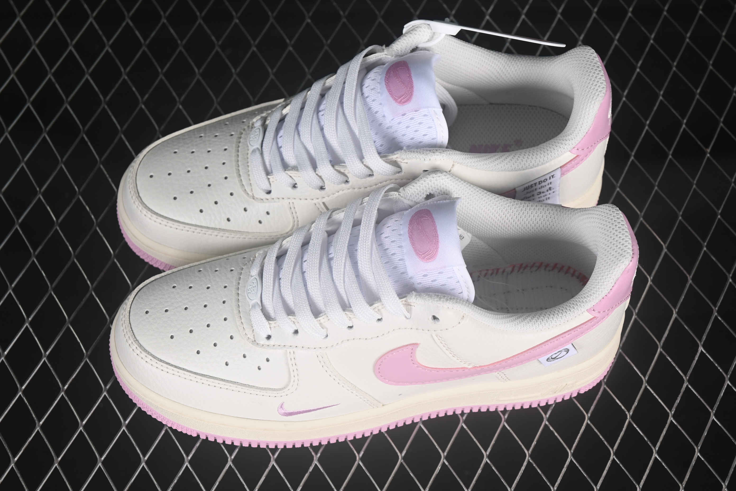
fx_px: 1533
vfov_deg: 18.2
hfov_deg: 27.0
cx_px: 368
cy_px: 246
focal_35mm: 75
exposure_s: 1/80
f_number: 7.1
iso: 160
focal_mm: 50
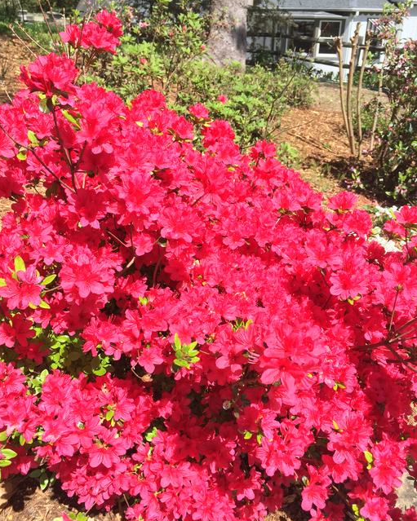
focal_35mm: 31
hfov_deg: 47.1
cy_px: 279
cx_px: 208
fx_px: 478
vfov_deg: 57.1
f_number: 2.2
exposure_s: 1/1068
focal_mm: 4.15
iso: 32
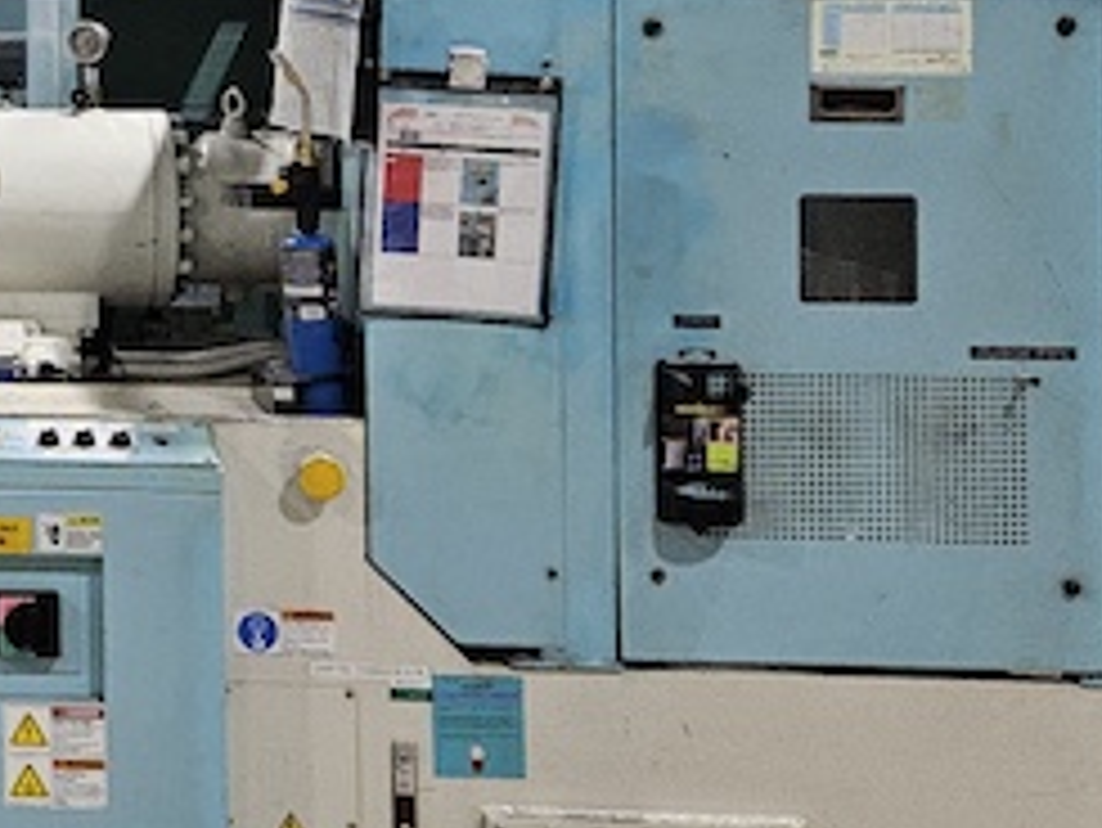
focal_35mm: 96
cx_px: -571
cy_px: -58
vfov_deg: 15.1
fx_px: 3058
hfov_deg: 18.1
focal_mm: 5.4
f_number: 1.8
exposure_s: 1/30
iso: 100
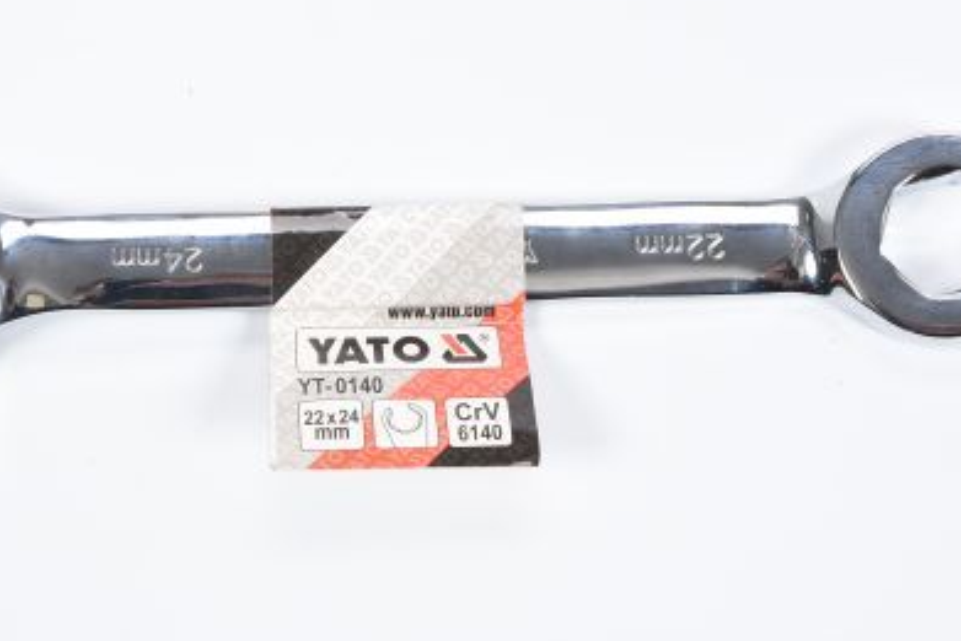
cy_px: 292
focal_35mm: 105
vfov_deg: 13.1
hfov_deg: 19.4
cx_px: 414
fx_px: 2804
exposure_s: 1/125
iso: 250
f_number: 14
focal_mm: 50
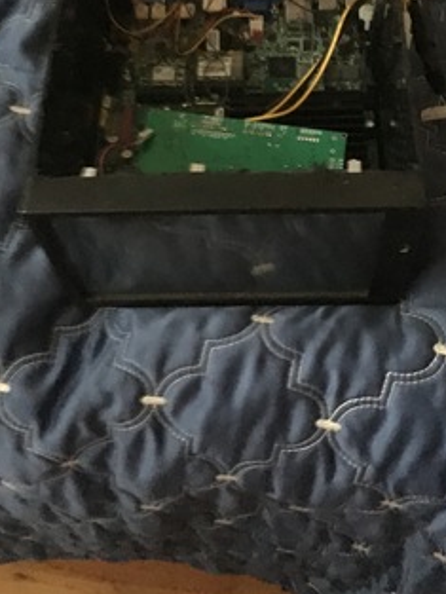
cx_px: 239
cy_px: 206
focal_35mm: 42
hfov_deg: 34.4
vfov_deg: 44.2
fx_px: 721
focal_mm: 4.15
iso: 1600
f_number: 2.2
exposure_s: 1/15
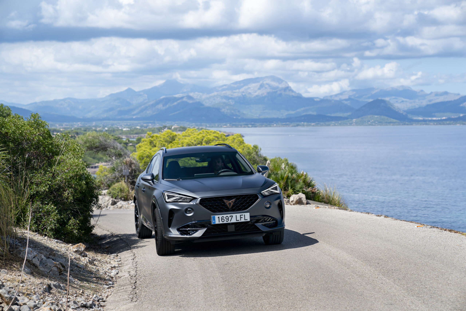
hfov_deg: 28.8
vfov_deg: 19.5
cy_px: 156
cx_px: 233
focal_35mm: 70
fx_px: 906
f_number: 3.5
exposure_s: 1/1600
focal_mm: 70
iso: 320
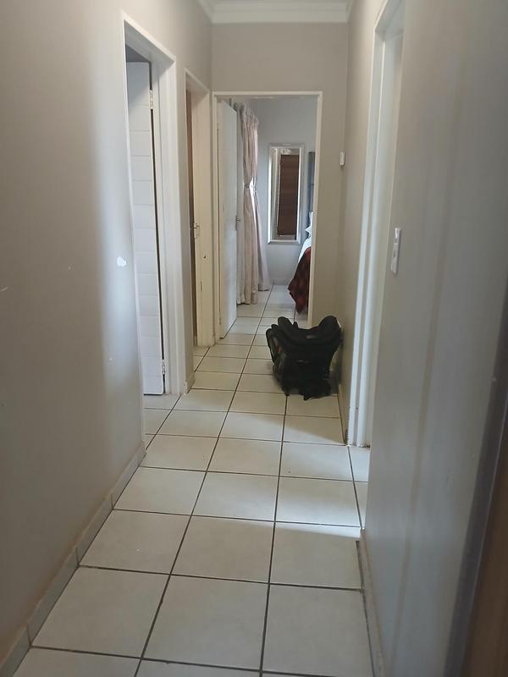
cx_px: 254
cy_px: 338
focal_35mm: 26
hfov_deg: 53.1
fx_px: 509
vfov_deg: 67.3
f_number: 1.8
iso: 500
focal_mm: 3.98
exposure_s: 1/25
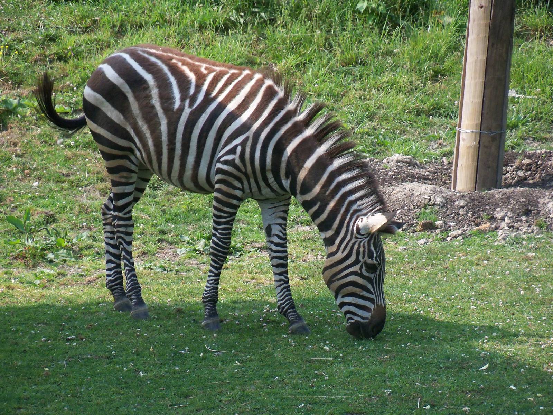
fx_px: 3946
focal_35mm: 247
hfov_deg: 8.0
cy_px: 208
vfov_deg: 6.0
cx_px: 276
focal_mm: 43.8
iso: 200
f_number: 4.4
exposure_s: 1/800
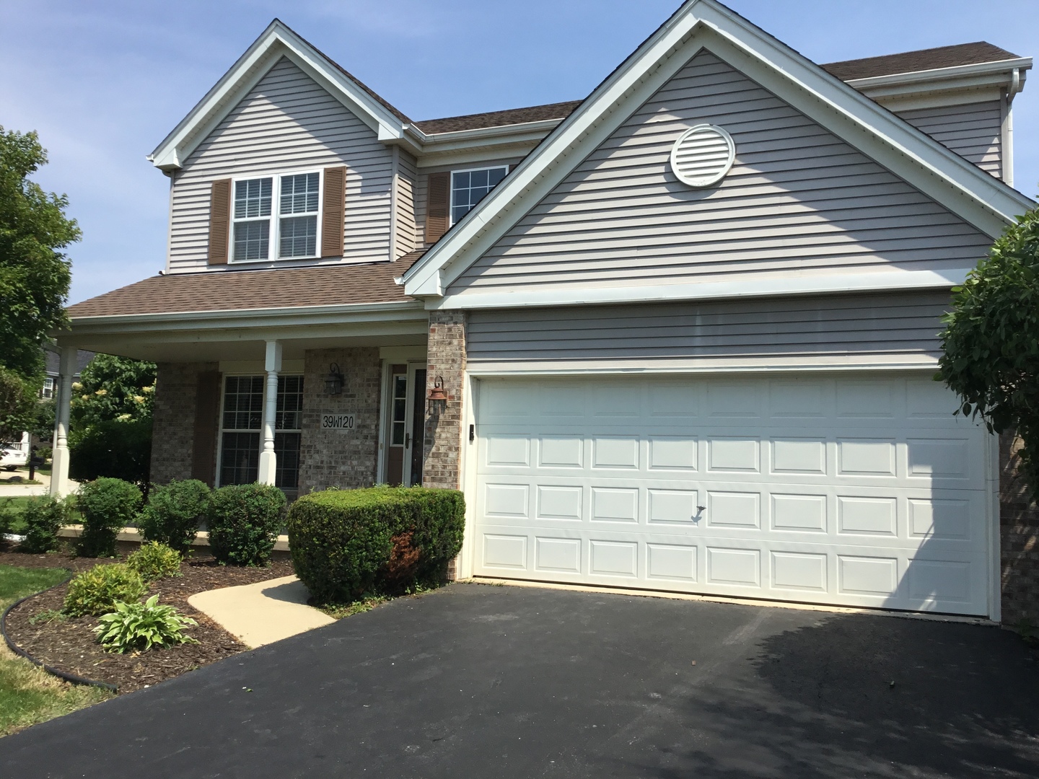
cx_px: 520
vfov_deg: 45.4
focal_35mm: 31
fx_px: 930
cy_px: 390
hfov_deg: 58.4
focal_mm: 3.3
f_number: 2.4
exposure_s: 1/1431
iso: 25
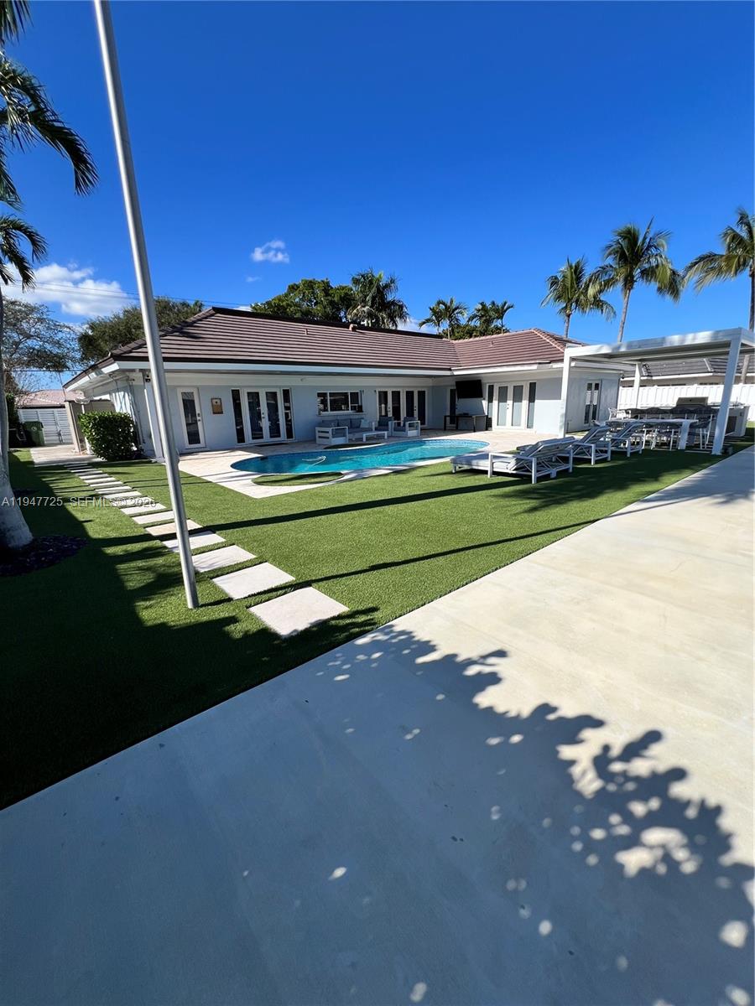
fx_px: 378
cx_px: 378
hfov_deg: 89.9
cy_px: 503
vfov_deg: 106.2
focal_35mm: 13
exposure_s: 1/1597
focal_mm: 1.57
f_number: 1.8
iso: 32
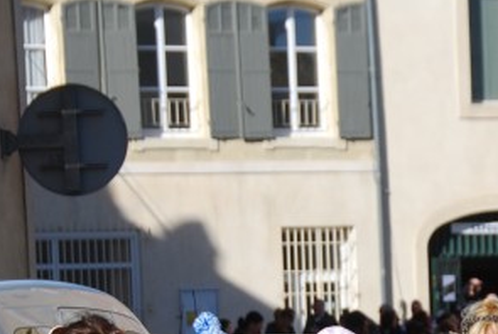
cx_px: 474
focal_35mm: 282
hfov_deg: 7.3
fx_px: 3909
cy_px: 381
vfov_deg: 4.9
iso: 200
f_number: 7.1
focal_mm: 62
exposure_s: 1/800
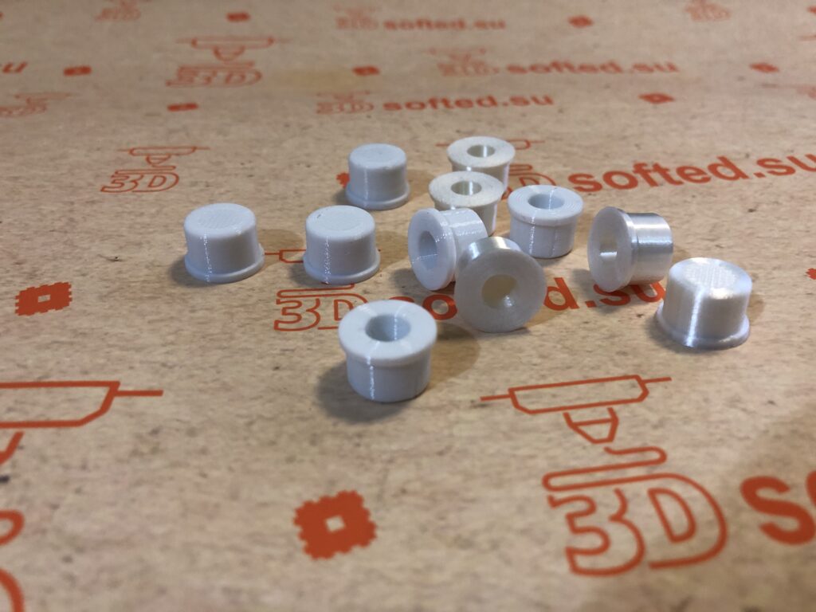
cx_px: 408
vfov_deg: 49.7
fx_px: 660
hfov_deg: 63.4
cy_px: 306
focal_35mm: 28
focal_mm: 3.99
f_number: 1.8
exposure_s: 1/17
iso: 40
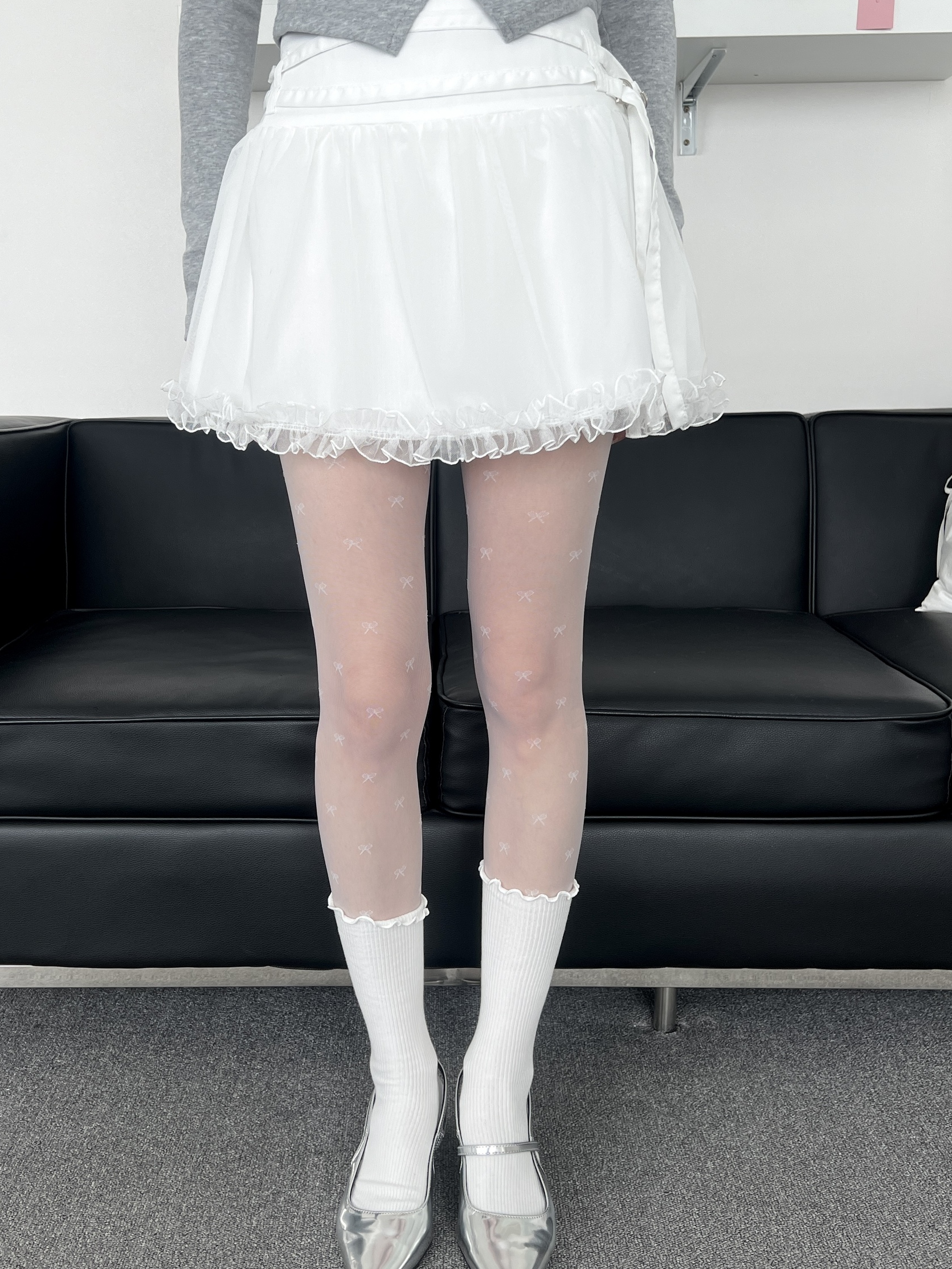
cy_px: 651
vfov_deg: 63.4
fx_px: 1027
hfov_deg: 49.7
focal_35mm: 28
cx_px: 448
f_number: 1.5
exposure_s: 1/120
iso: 50
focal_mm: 5.7
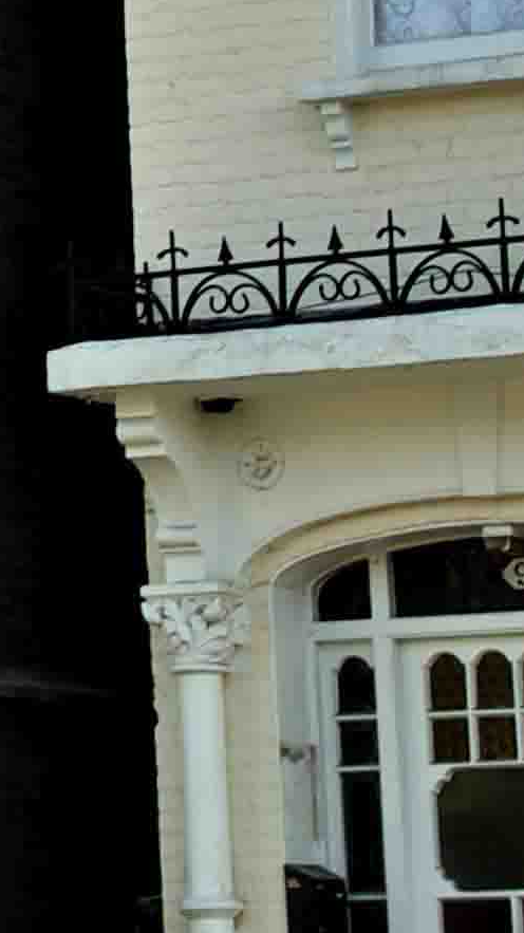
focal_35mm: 244
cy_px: -444
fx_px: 6033
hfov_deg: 4.8
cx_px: -780
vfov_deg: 8.6
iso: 100
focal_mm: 32
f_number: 3.5
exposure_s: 1/320
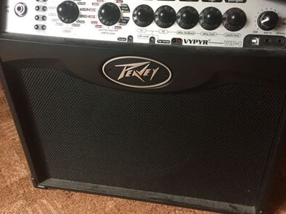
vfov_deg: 40.6
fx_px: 289
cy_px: 91
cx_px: 146
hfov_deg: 52.6
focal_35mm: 35
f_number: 2.2
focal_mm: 4.15
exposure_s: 1/33
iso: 250
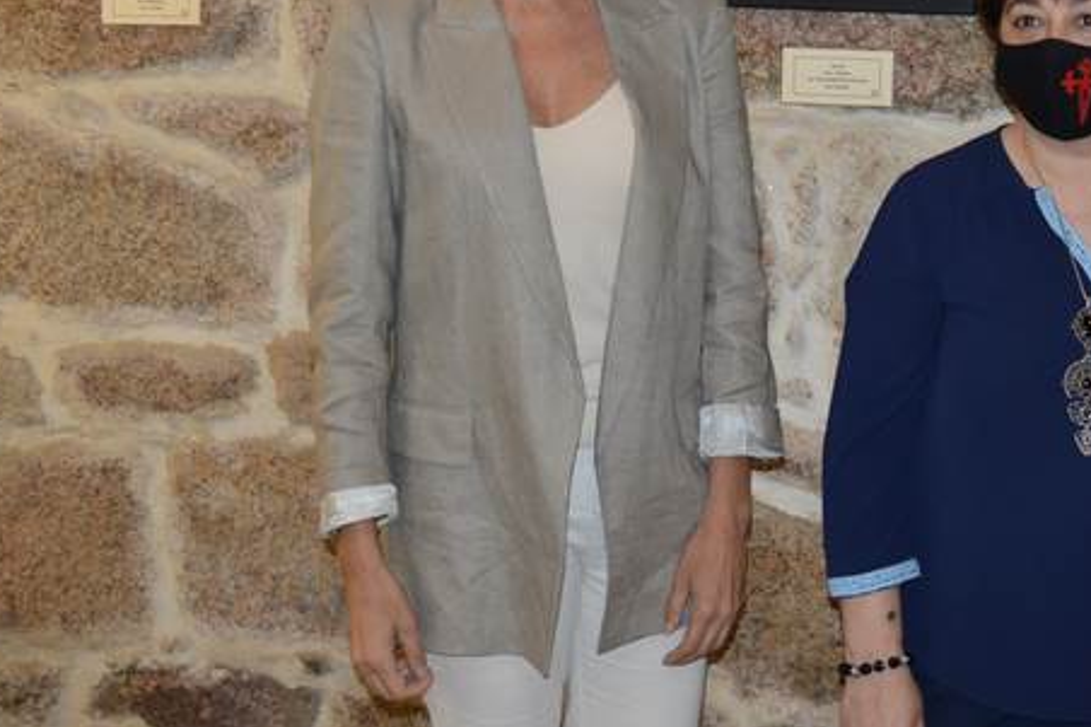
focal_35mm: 69
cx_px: 852
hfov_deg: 28.7
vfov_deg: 19.4
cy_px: 94
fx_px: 2090
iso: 500
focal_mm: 26
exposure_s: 1/60
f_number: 4
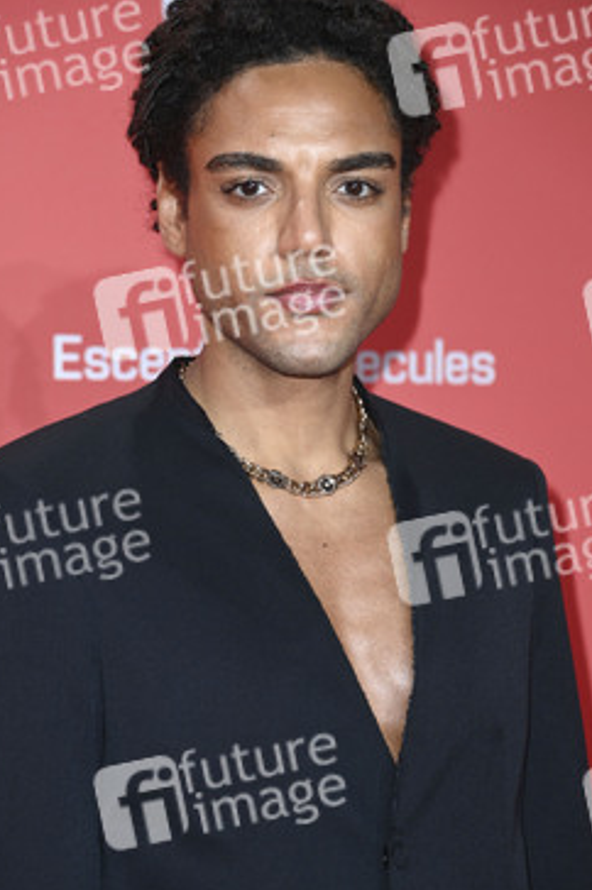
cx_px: 291
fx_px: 4621
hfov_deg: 7.3
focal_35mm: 187
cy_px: 425
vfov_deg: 11.0
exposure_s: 1/250
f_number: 5.6
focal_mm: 170
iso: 1000
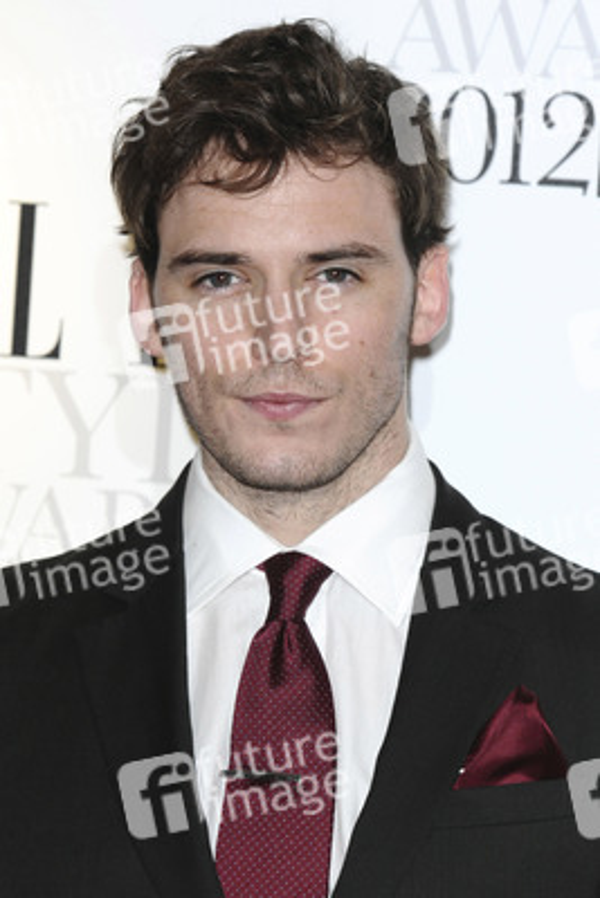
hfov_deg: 5.9
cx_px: 300
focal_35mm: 232
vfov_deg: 8.9
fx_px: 5807
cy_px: 449
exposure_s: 1/200
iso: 320
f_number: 5
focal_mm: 155
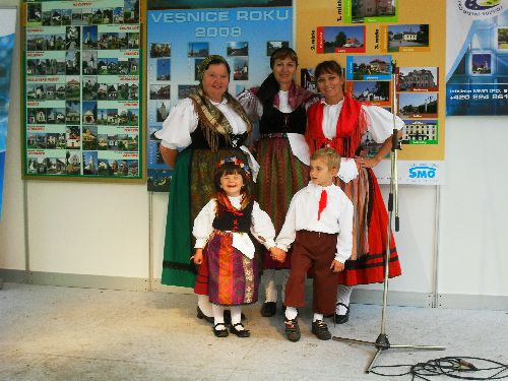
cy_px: 190
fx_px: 719
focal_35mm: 49
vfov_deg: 29.7
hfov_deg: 38.9
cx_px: 254
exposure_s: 1/90
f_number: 3.9
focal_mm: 8.7
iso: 100
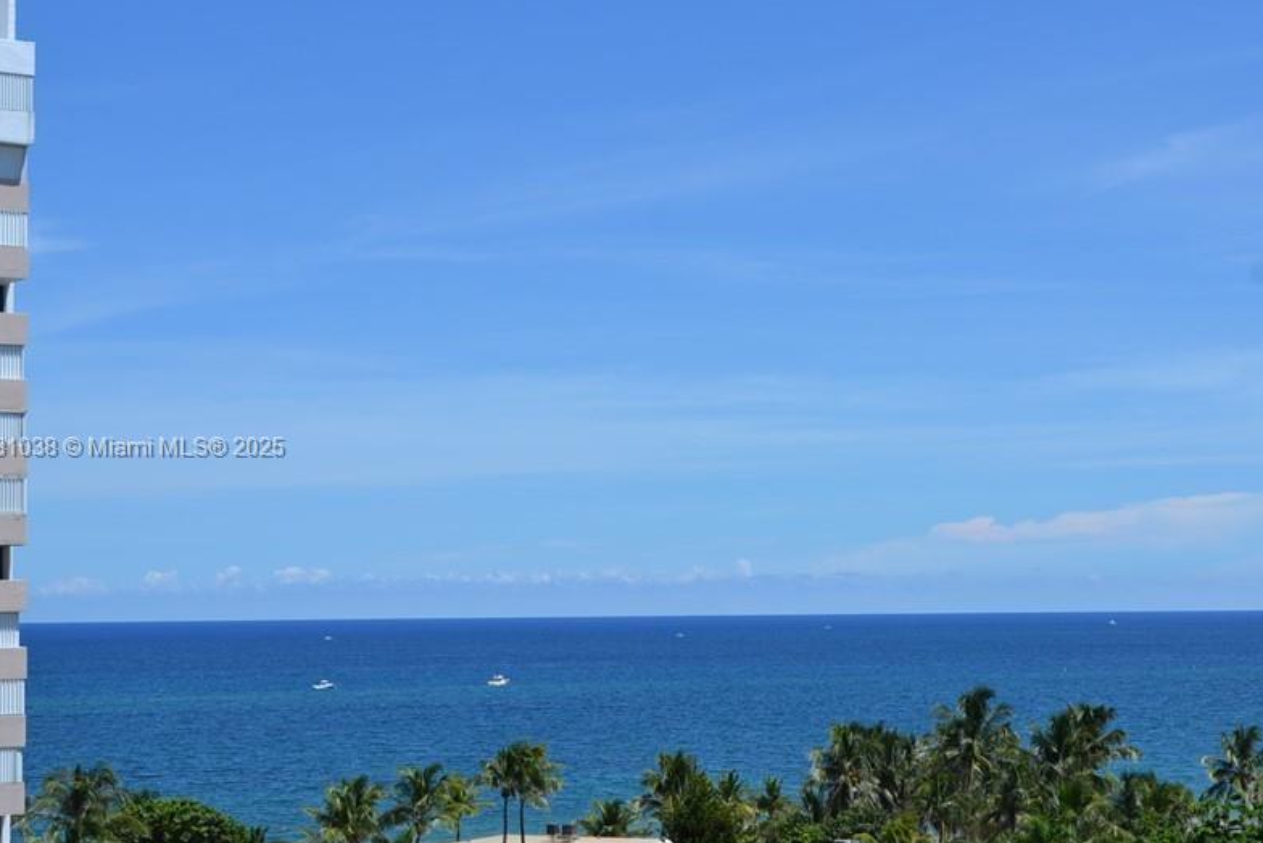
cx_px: 807
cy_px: 450
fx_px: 2551
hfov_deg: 27.7
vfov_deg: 18.8
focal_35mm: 73
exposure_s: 1/320
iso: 100
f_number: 9
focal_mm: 35
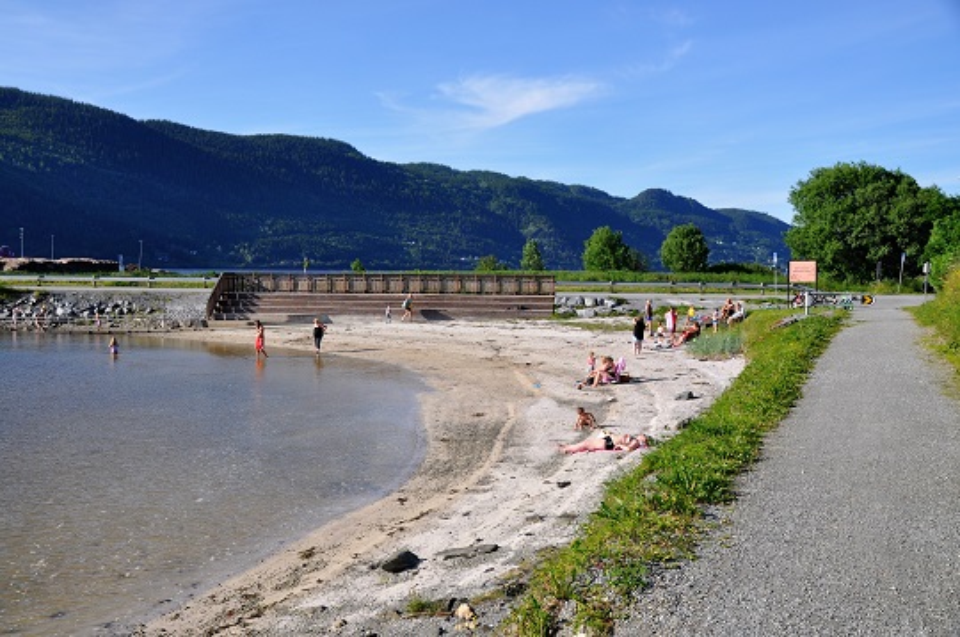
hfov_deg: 51.4
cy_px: 318
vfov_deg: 35.4
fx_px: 998
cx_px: 480
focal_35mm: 38
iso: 200
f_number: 10
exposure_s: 1/400
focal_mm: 25
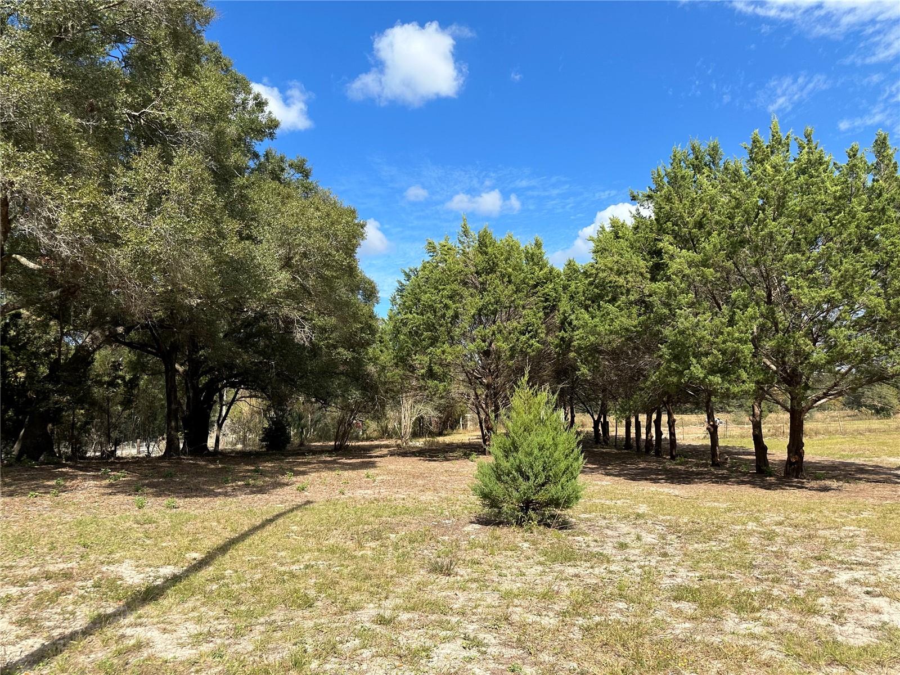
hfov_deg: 71.6
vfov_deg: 56.8
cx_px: 450
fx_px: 624
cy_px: 338
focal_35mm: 24
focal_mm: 6.86
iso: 80
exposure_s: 1/4545
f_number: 1.78
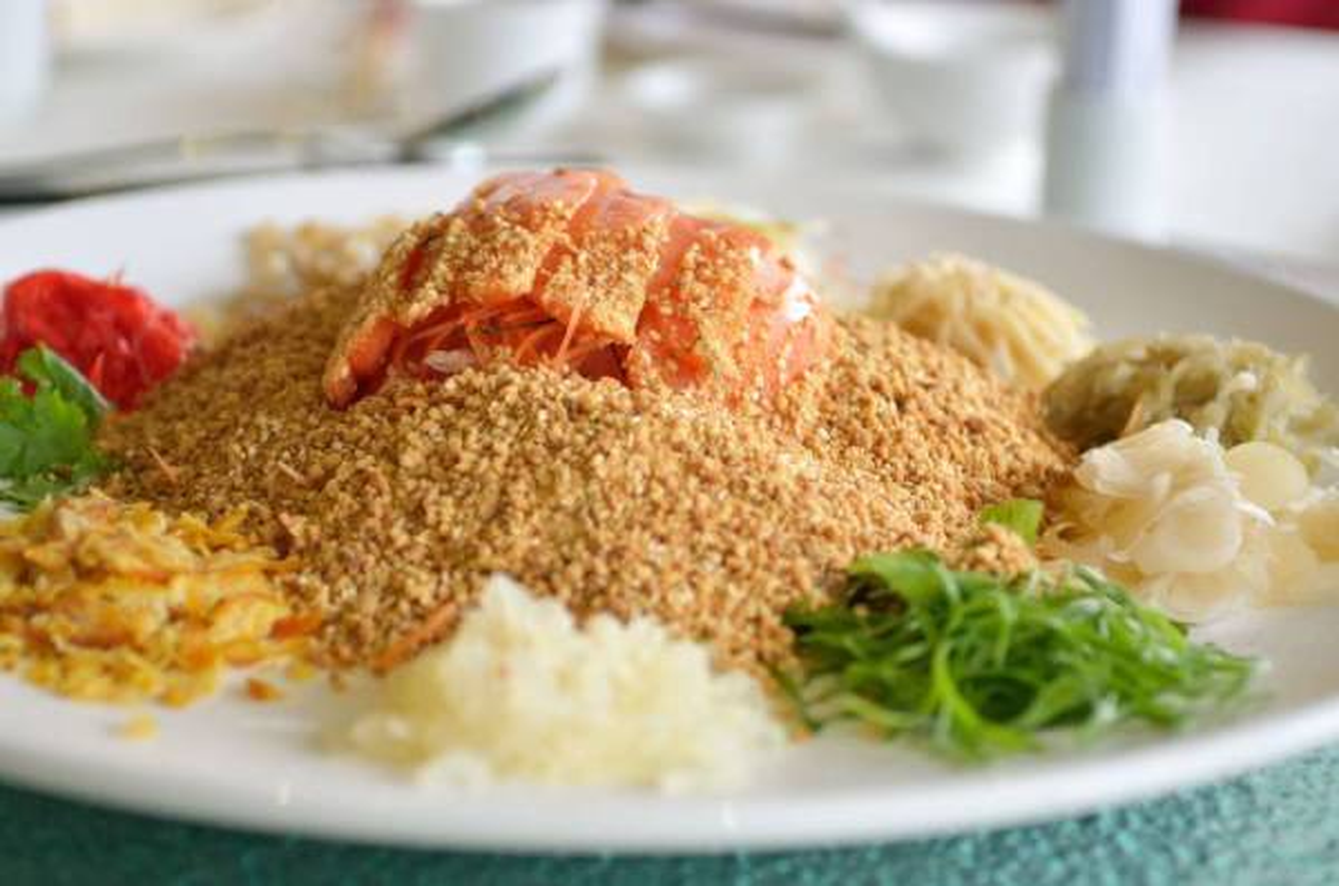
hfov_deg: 24.7
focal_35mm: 82
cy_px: 443
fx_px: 3061
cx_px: 670
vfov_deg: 16.5
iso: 200
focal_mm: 55
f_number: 2.8
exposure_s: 1/30
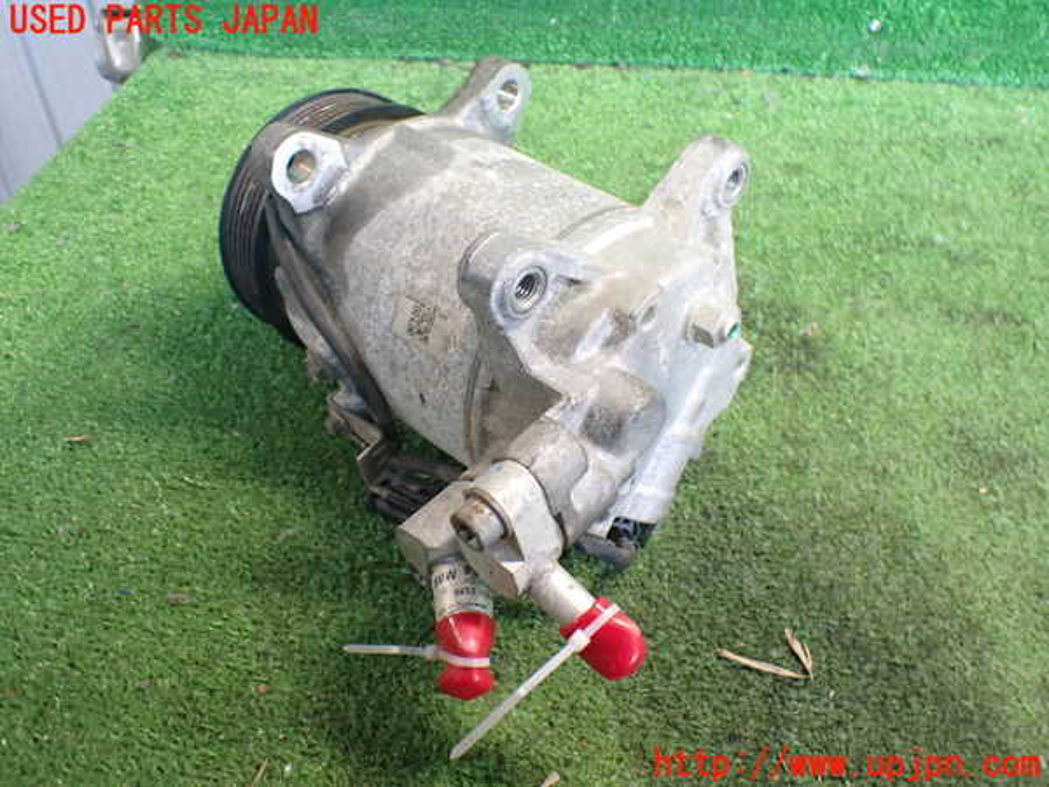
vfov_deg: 46.8
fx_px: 909
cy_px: 394
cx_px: 524
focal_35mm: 30
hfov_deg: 60.0
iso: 800
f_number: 2.3
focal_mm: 5.4
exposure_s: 1/50
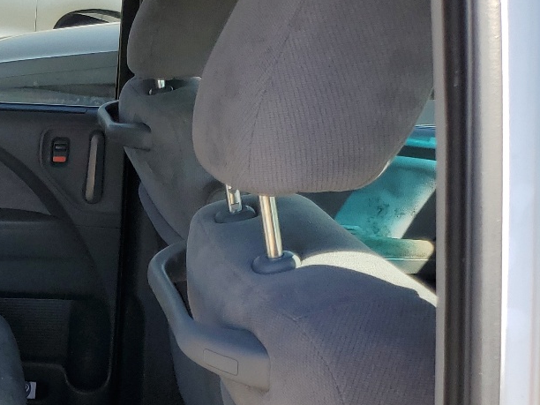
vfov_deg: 21.2
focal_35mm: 68
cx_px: -165
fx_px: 1061
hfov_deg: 24.8
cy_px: 349
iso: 50
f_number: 1.5
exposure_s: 1/769
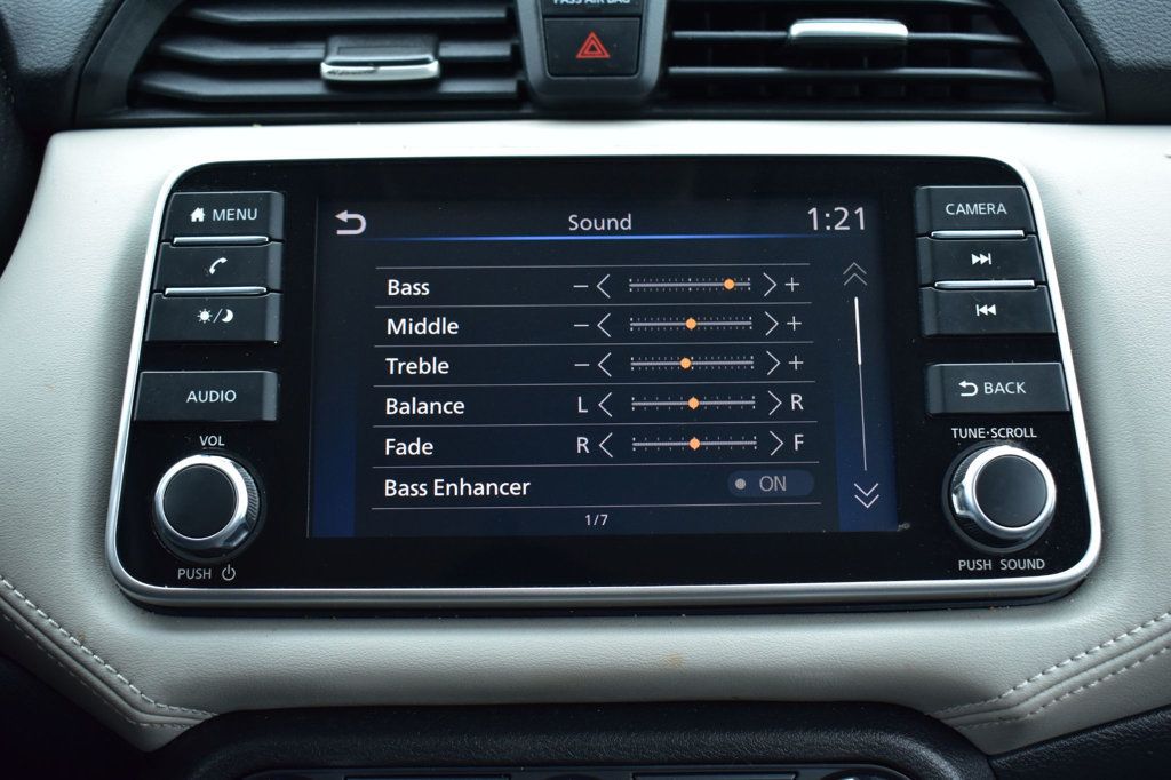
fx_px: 1366
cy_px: 390
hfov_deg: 46.4
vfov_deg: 31.9
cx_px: 586
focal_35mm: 42
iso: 400
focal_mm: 28
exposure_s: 1/100
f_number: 5
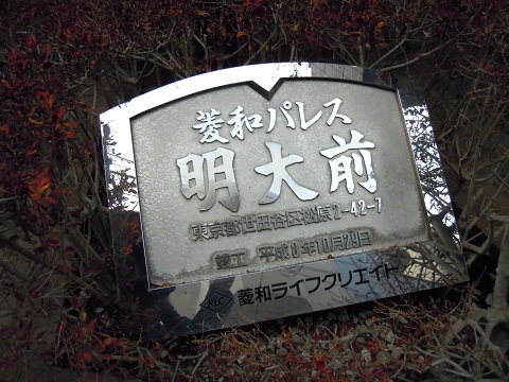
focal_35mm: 28
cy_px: 191
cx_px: 254
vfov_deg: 49.7
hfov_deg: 63.4
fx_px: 412
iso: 500
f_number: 2.7
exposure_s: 1/125
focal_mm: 5
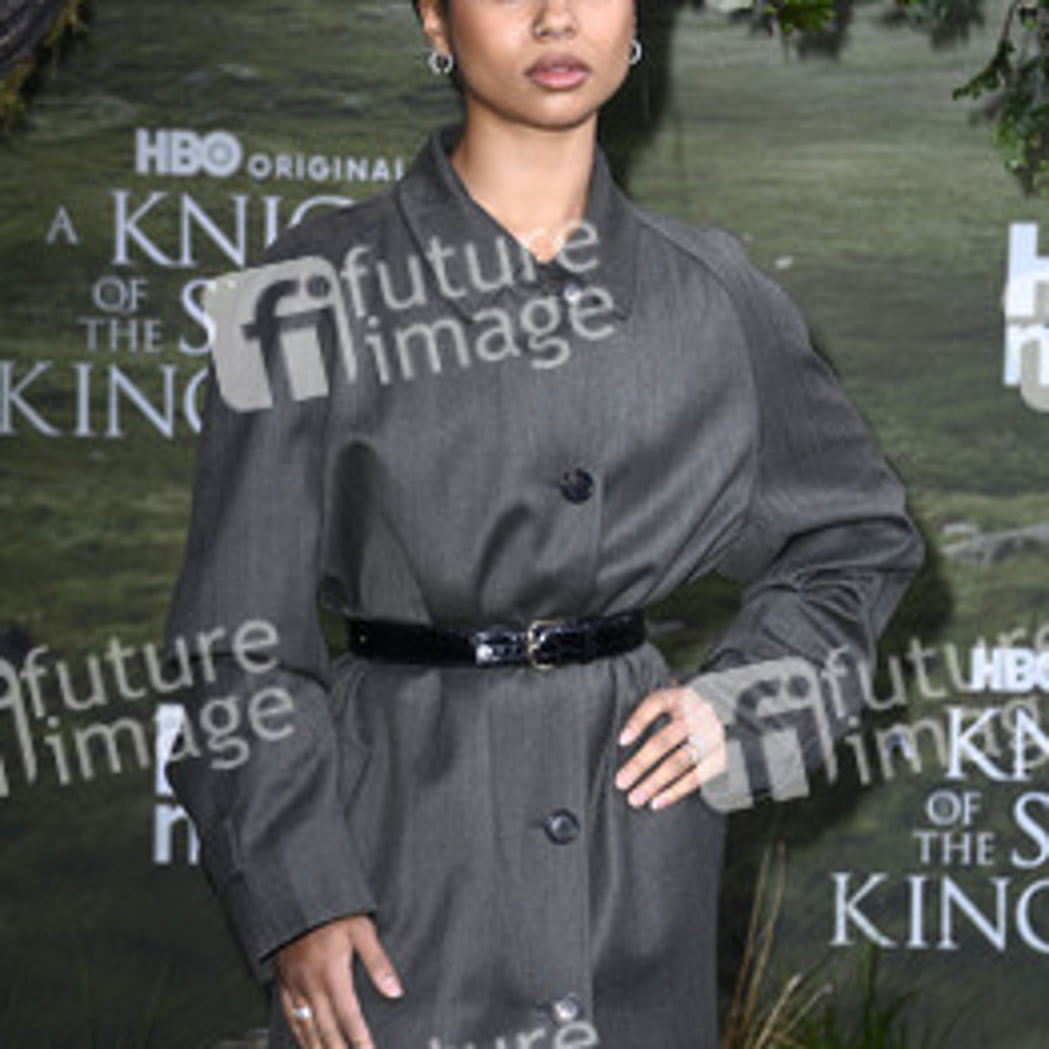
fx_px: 4663
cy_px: 516
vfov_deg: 12.8
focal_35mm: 136
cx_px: 524
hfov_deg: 12.8
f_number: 5.6
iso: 640
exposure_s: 1/250
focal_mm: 105
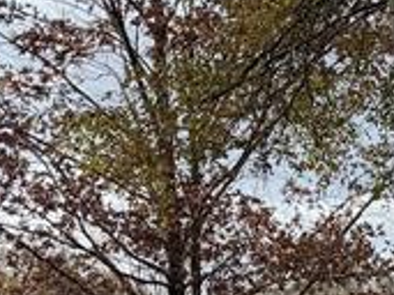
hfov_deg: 11.1
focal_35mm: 144
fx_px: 1638
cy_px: 523
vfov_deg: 9.8
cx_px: 1000
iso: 100
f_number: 1.78
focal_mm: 6.76
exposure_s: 1/1812
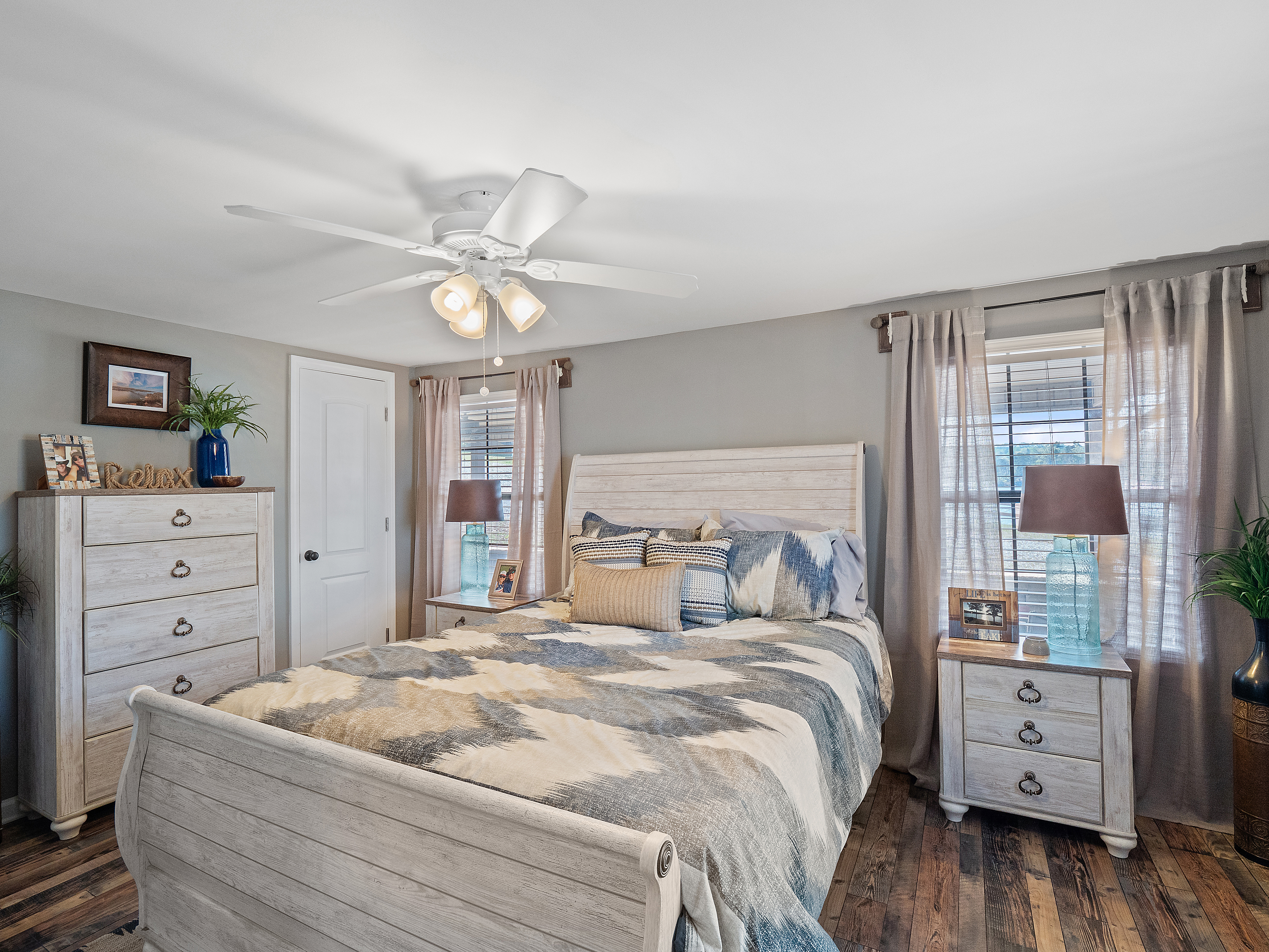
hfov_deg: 94.5
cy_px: 476
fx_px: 587
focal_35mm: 16
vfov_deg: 78.1
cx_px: 634
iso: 400
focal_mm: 8
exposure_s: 1/20
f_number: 5.6
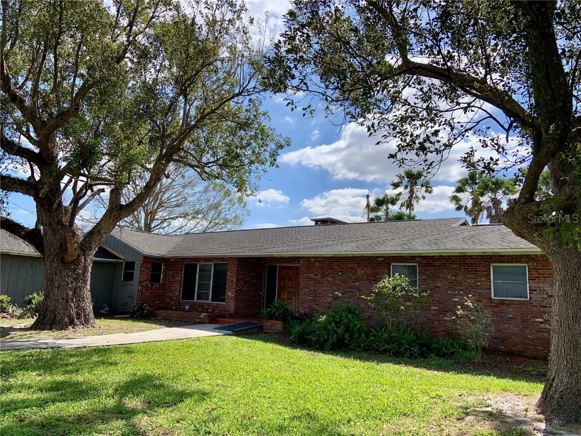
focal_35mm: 26
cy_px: 218
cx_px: 290
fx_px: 436
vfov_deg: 53.1
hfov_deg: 67.3
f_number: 1.8
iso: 25
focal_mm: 4.25
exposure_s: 1/2364
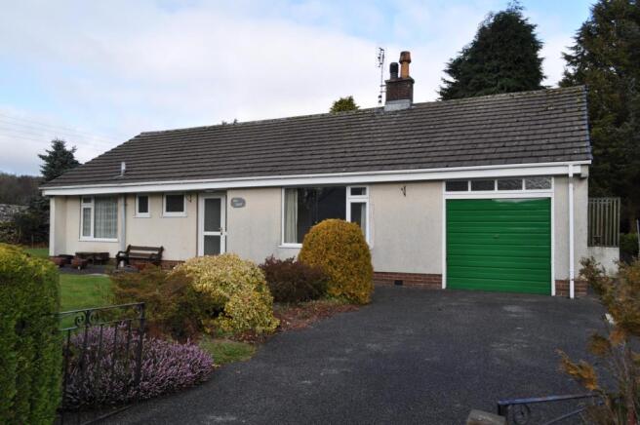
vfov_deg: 47.8
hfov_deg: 67.4
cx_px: 320
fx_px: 480
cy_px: 212
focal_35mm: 27
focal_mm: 18
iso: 200
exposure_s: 1/250
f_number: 8
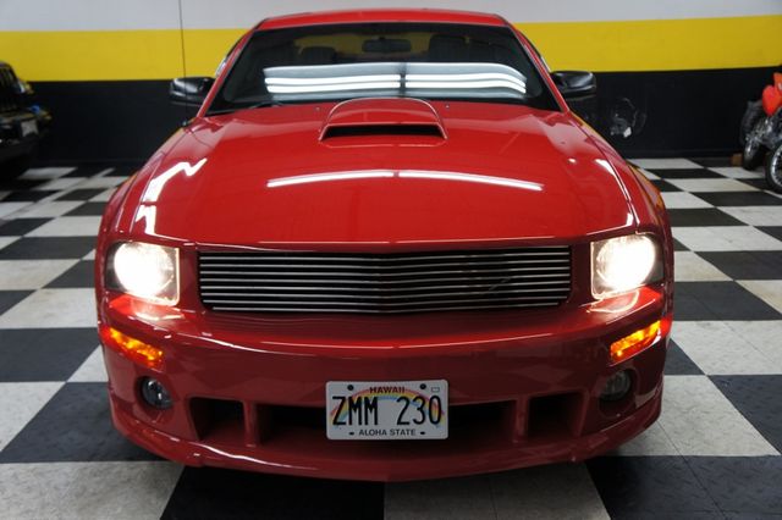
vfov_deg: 36.8
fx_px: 782
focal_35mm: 36
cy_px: 260
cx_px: 391
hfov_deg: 53.2
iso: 320
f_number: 4
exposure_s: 1/40
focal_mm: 24
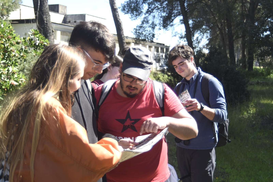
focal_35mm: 45
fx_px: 341
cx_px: 136
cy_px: 91
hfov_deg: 43.6
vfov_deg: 29.9
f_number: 4
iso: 100
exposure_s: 1/250
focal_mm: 45
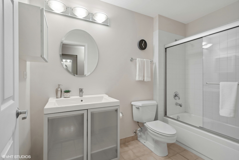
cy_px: 80
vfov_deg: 73.7
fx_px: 106
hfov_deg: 96.7
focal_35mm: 16
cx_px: 120
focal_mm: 16
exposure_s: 1/10
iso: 320
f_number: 7.1
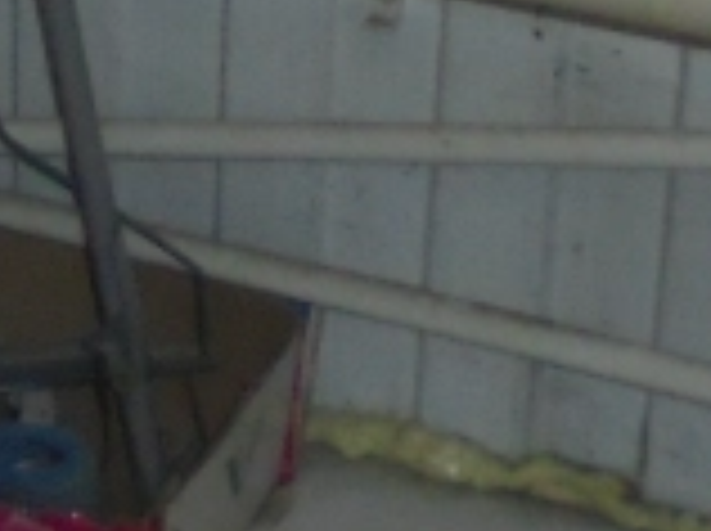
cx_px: 72
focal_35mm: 207
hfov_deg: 9.5
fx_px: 4245
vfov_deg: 7.1
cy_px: -227
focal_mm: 4.6
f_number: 3.5
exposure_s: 1/30
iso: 250
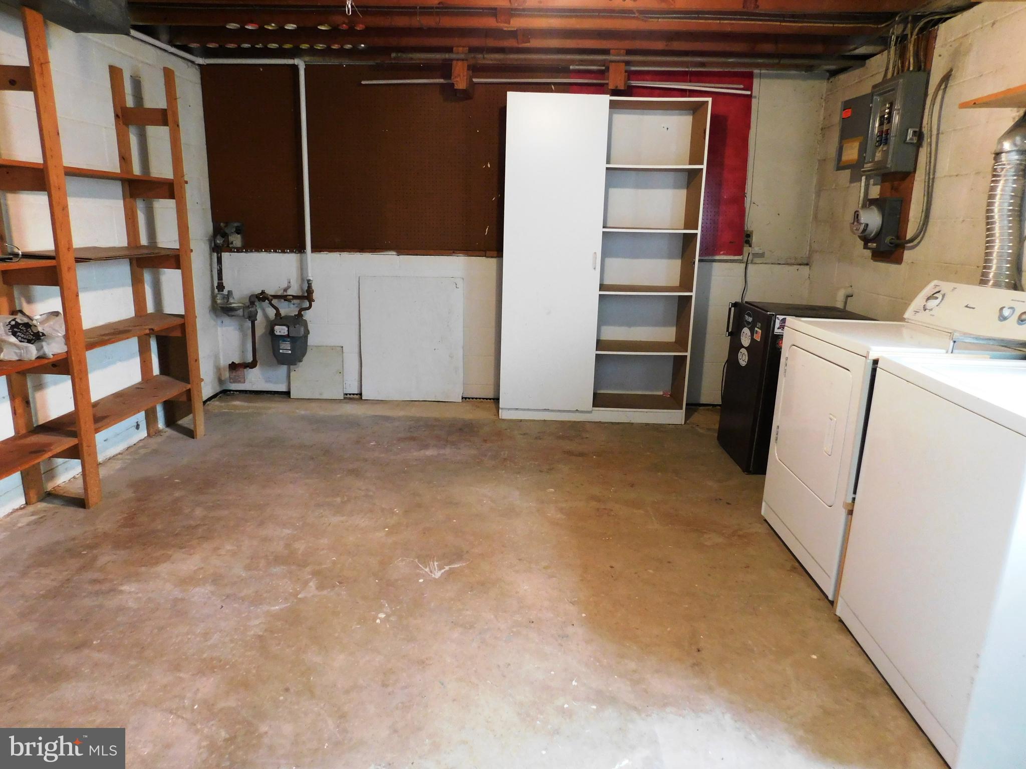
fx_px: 682
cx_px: 513
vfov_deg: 58.9
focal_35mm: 23
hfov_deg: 73.9
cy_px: 384
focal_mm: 4
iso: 400
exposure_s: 1/15
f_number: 3
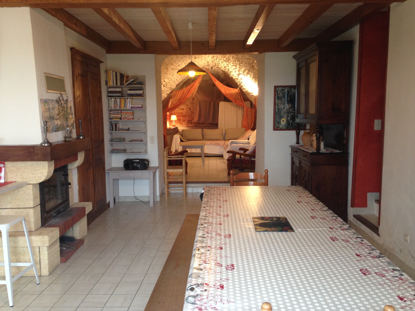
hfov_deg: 55.4
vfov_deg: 42.9
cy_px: 156
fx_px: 396
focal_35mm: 33
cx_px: 208
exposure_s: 1/20
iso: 100
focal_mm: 4.12
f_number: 2.4
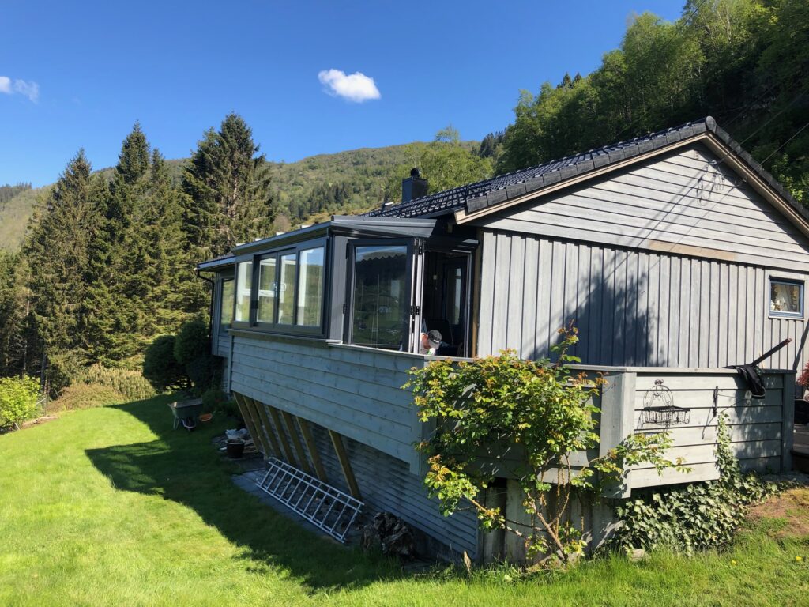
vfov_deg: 49.7
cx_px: 404
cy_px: 304
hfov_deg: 63.4
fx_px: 654
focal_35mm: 28
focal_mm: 3.99
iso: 20
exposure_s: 1/979
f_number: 1.8
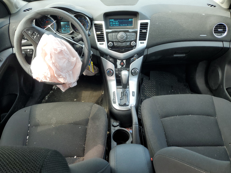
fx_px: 174
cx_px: 116
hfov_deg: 67.3
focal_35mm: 26
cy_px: 86
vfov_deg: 53.1
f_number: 1.5
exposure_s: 1/175
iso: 50
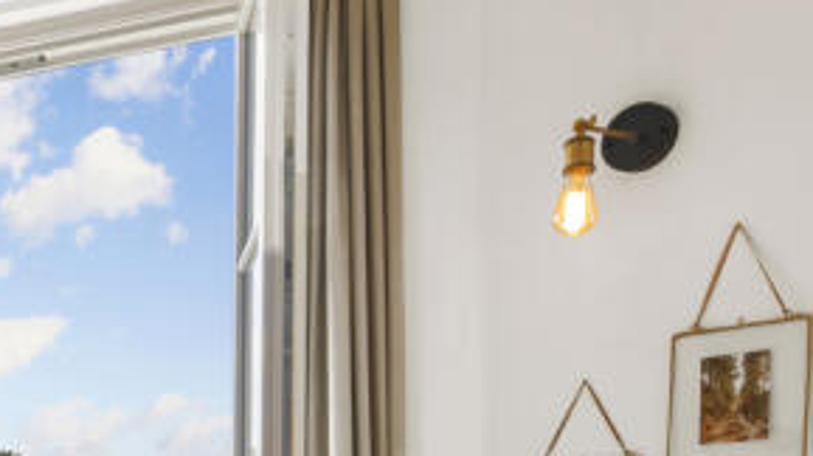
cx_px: -239
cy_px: 564
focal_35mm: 54
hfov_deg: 30.6
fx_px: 1160
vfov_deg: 20.6
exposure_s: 1/3
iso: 200
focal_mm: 14.5
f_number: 16
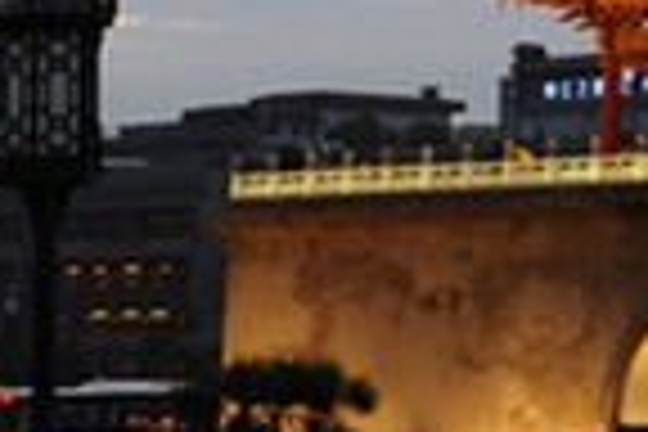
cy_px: -396
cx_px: 616
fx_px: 3402
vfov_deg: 7.0
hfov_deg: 10.8
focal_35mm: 189
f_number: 8
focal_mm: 34
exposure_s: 1/100
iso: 1250
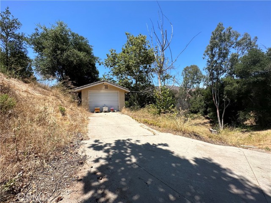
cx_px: 136
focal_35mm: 14
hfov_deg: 102.1
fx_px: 110
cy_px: 102
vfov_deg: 85.7
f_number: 2.2
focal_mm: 2.22
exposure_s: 1/1531
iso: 40
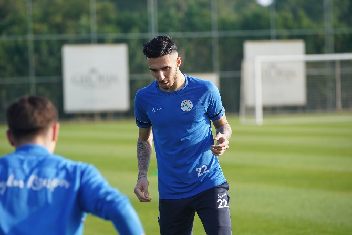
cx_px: 176
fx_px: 1956
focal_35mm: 200
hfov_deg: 10.3
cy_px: 118
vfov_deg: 6.9
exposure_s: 1/320
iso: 125
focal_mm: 200
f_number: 4.5
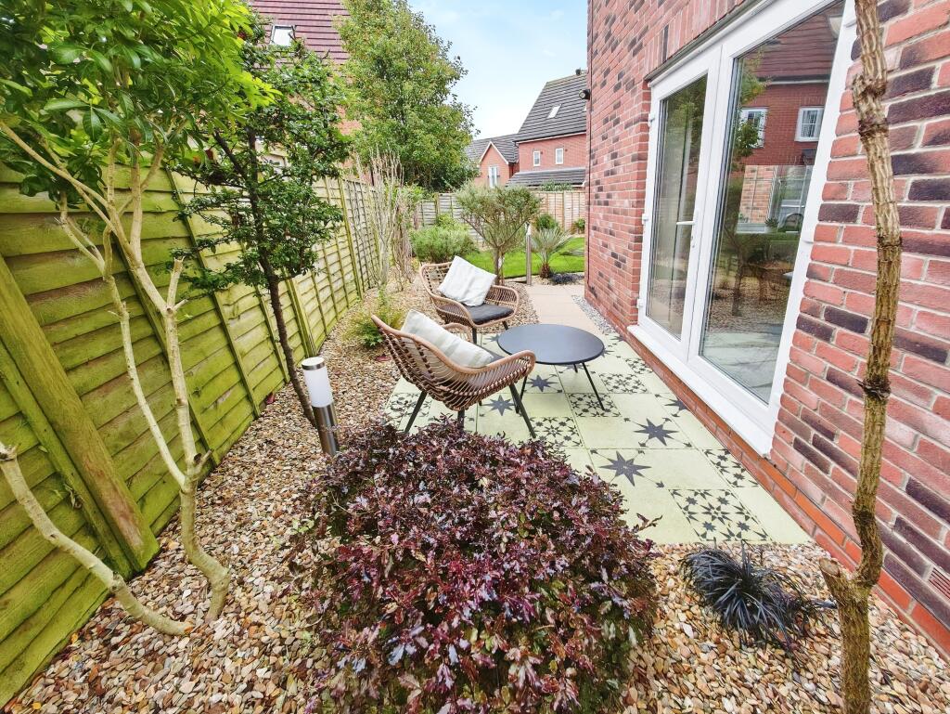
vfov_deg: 90.0
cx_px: 475
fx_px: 357
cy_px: 357
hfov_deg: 106.2
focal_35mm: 13
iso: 100
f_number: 2
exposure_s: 1/50
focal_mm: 1.82
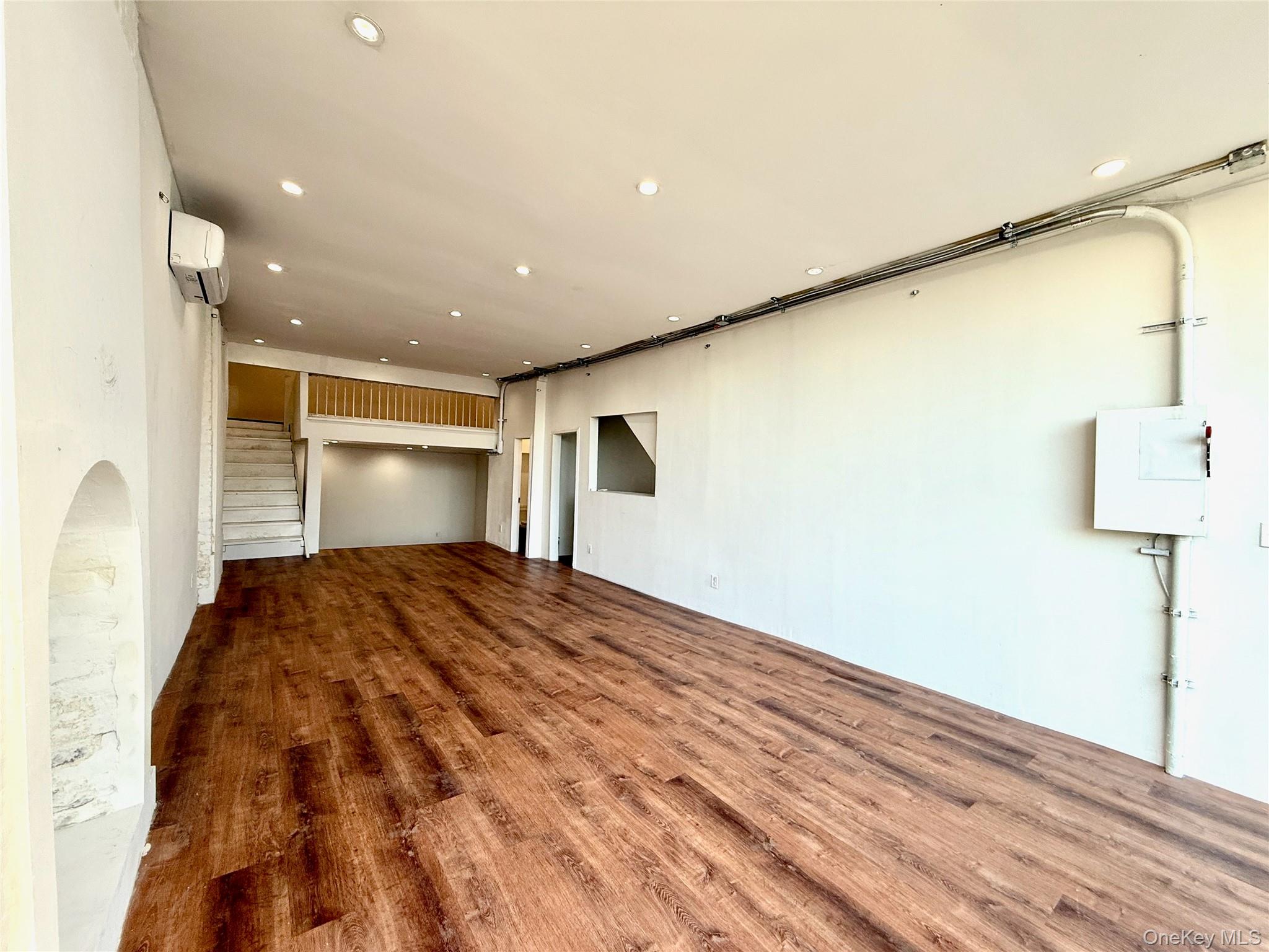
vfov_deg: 85.7
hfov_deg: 102.1
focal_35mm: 14
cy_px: 476
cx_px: 634
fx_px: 513
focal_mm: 2.22
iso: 80
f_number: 2.2
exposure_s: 1/120
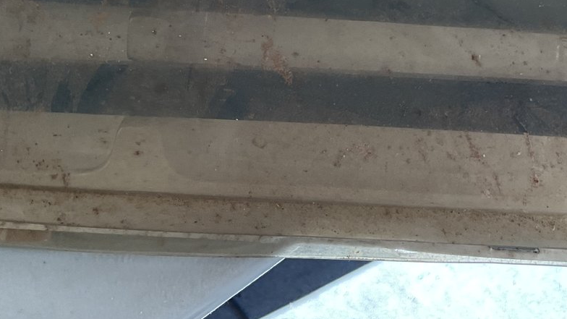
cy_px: -21
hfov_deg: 33.1
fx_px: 917
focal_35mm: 61
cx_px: 473
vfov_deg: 19.0
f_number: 1.8
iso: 40
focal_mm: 3
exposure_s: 1/120
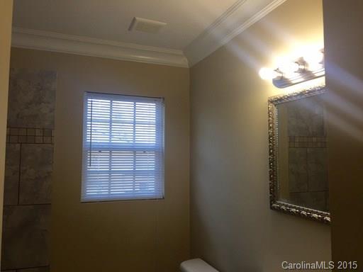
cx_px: 182
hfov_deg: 61.7
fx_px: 304
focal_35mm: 29
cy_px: 136
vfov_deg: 48.2
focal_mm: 4.15
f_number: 2.2
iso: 50
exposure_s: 1/120
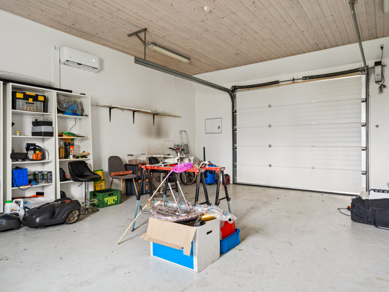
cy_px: 148
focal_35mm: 22
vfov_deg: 61.1
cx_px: 201
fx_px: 247
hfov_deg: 76.4
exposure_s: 1/5
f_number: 4
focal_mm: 20
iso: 400
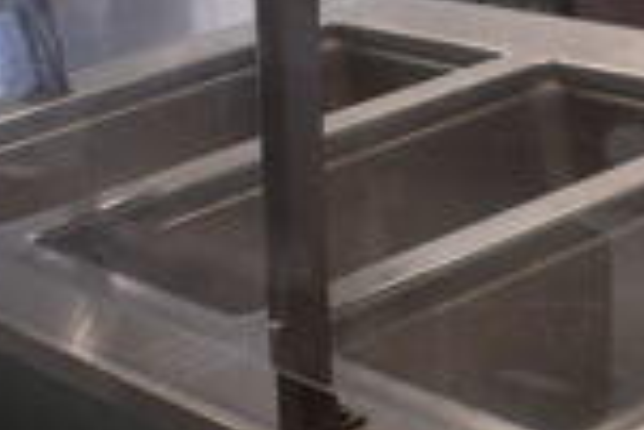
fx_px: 1952
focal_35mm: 109
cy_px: 319
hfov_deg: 17.3
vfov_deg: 12.6
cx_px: 891
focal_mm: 18
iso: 800
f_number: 3.5
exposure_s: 1/160
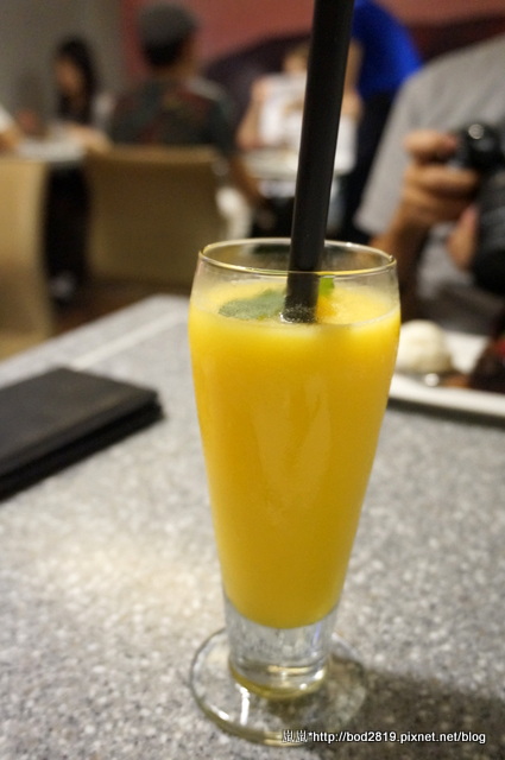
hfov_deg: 36.8
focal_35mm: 36
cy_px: 380
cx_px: 252
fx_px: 759
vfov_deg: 53.2
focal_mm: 24
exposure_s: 1/40
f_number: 4.5
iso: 3200
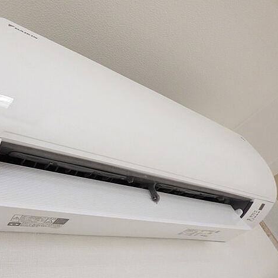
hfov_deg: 63.3
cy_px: 137
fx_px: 218
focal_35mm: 24
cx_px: 92
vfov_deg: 65.0
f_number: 2.8
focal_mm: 3.58
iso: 400
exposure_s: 1/80
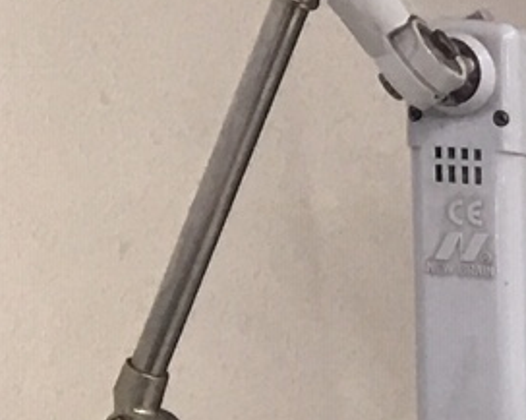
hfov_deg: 7.6
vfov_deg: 6.7
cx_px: 1791
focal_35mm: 210
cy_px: 1202
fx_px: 3266
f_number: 2.2
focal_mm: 4.15
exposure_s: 1/30
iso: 32
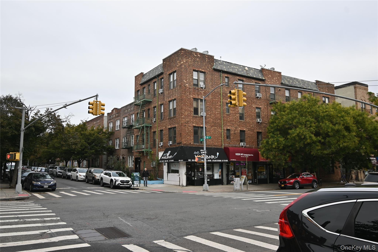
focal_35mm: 30
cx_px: 189
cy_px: 126
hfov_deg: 61.9
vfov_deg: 43.6
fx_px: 315
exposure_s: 1/320
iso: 125
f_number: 6.3
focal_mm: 20
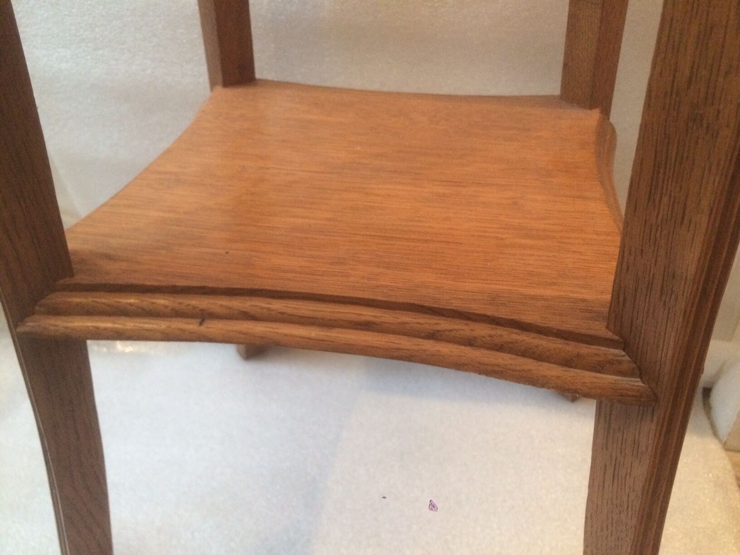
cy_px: 278
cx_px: 370
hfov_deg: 61.7
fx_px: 620
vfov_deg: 48.2
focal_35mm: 29
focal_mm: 4.15
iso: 320
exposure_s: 1/17
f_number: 2.2
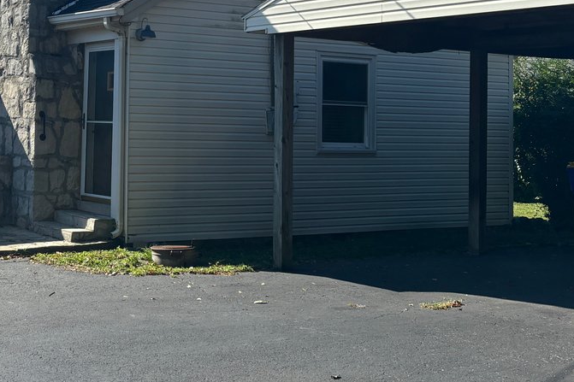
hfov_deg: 31.3
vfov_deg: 21.8
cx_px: 54
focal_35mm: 61
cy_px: 53
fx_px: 972
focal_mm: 5.96
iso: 50
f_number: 1.6
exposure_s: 1/3106
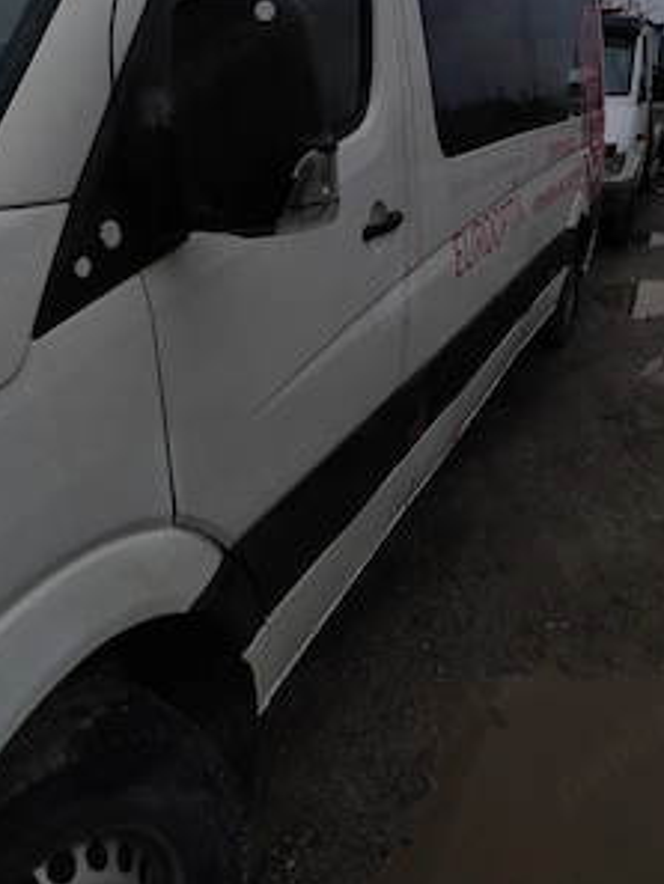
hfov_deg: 45.5
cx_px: 336
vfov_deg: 57.5
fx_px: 792
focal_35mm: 31
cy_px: 324
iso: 50
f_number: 1.65
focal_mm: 6.19
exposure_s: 1/1672
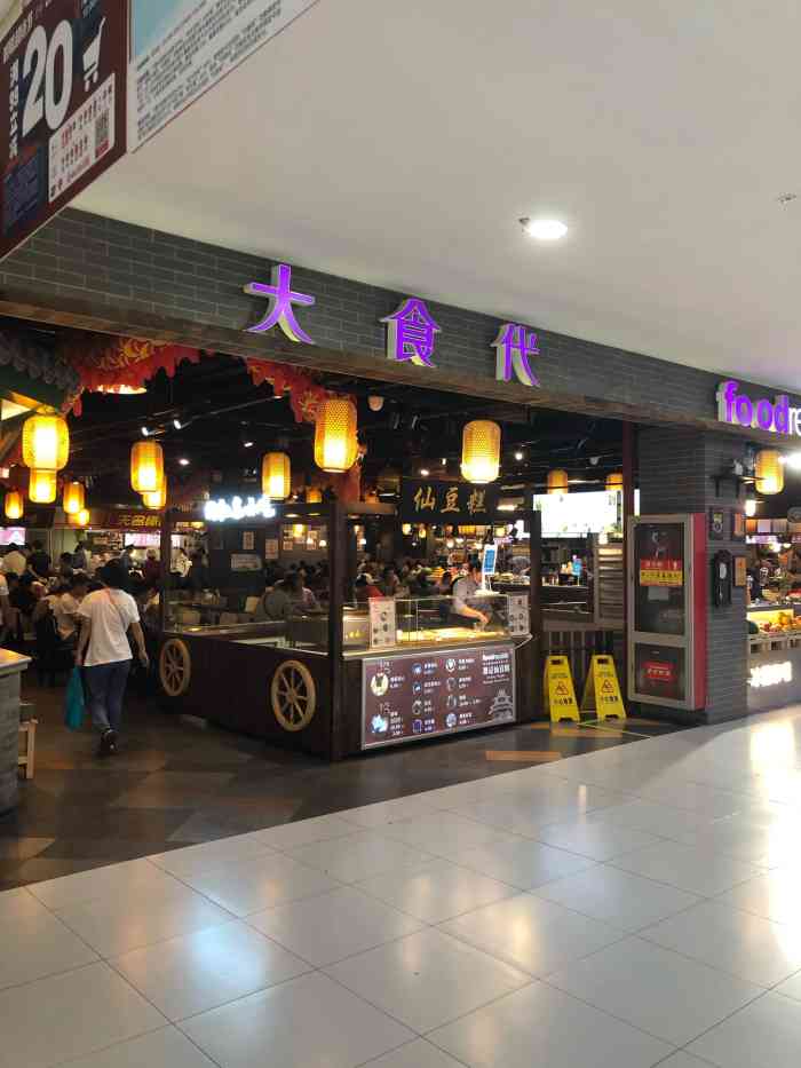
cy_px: 534
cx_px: 400
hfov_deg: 49.8
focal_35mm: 28
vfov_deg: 63.4
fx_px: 864
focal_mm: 4
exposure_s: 1/25
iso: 40
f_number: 1.8
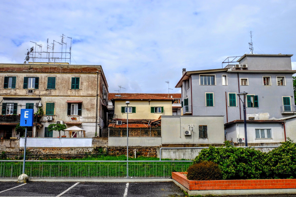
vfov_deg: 37.9
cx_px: 148
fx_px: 288
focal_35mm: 35
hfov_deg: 54.4
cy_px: 98
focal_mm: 23.3
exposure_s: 1/250
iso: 200
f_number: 11
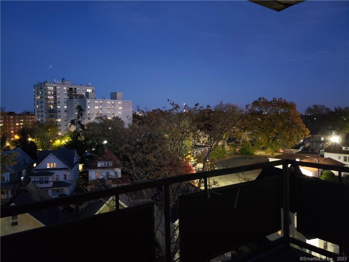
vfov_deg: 53.1
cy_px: 131
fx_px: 262
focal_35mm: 26
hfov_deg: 67.3
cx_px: 174
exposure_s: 1/10
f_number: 1.5
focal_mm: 4.3
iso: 1250
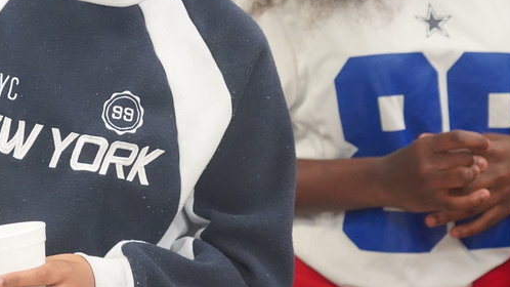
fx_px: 1893
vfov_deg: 8.6
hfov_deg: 15.1
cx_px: 31
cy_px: 23
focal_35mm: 140
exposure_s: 1/160
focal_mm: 65
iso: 8000
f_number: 4
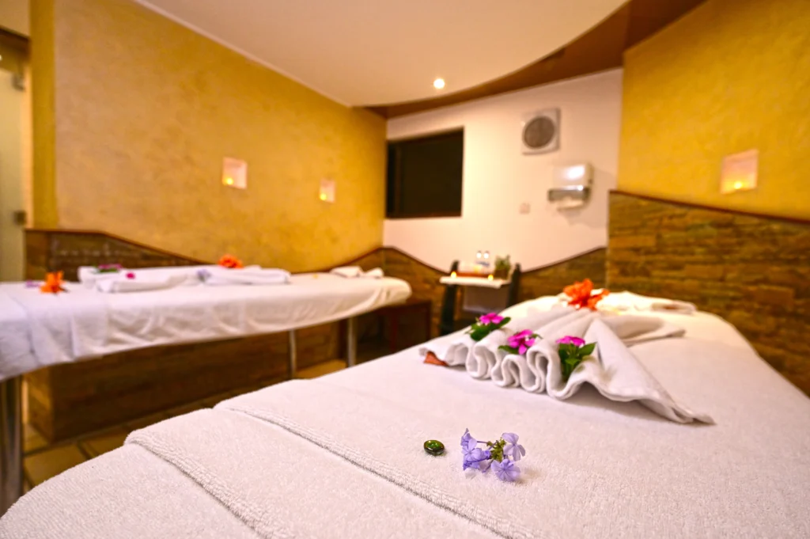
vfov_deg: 73.7
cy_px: 270
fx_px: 360
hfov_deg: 96.8
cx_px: 405
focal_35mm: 16
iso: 3200
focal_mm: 16
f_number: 4
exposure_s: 1/160
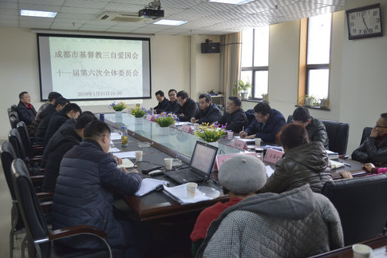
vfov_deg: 39.9
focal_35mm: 33
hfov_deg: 57.2
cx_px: 196
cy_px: 127
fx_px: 355
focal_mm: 32
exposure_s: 1/160
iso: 2000
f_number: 4
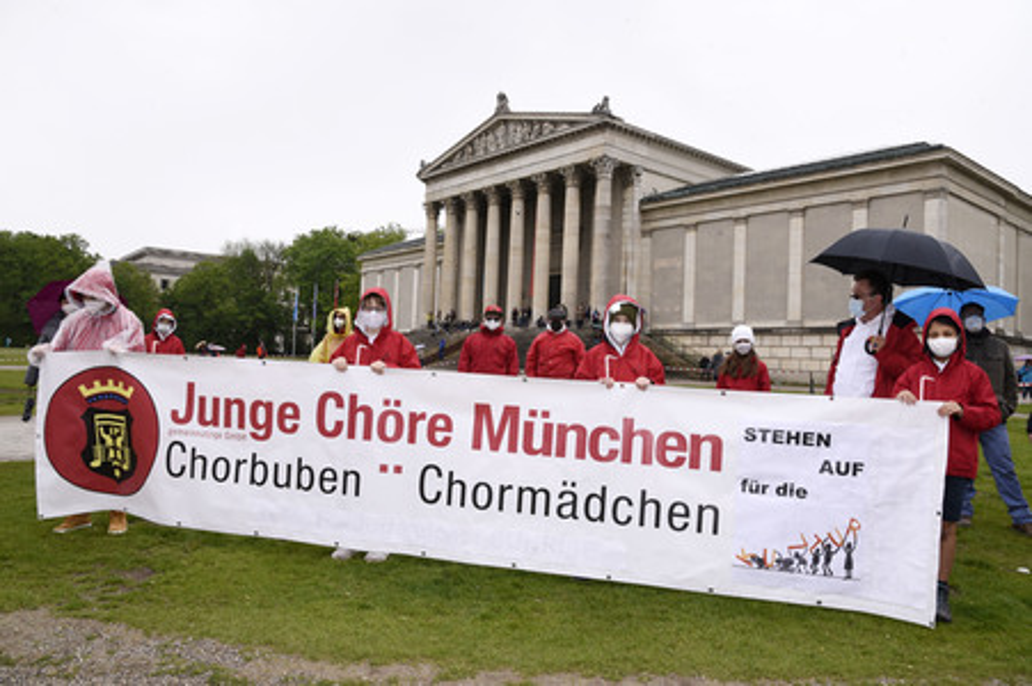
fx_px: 687
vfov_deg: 53.1
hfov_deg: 73.8
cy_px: 343
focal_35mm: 24
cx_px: 516
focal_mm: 24
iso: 400
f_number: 11
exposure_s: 1/160
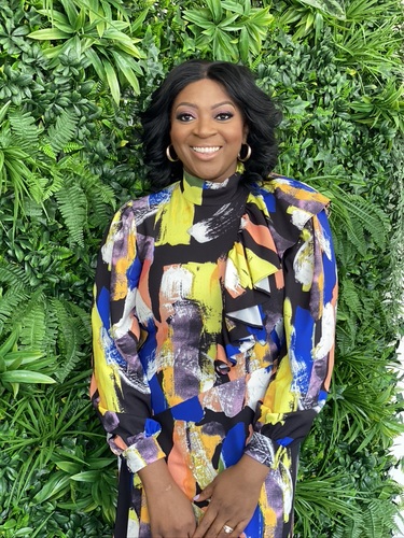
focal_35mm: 52
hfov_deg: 28.0
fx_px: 809
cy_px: 269
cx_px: 202
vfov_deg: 36.8
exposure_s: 1/40
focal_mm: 6
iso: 160
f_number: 2
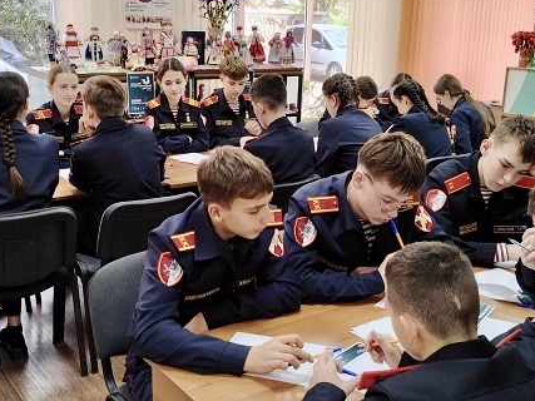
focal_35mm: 27
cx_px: 263
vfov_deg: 51.3
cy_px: 207
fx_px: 417
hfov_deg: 65.3
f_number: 1.75
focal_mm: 5.25
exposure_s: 1/33.3
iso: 734
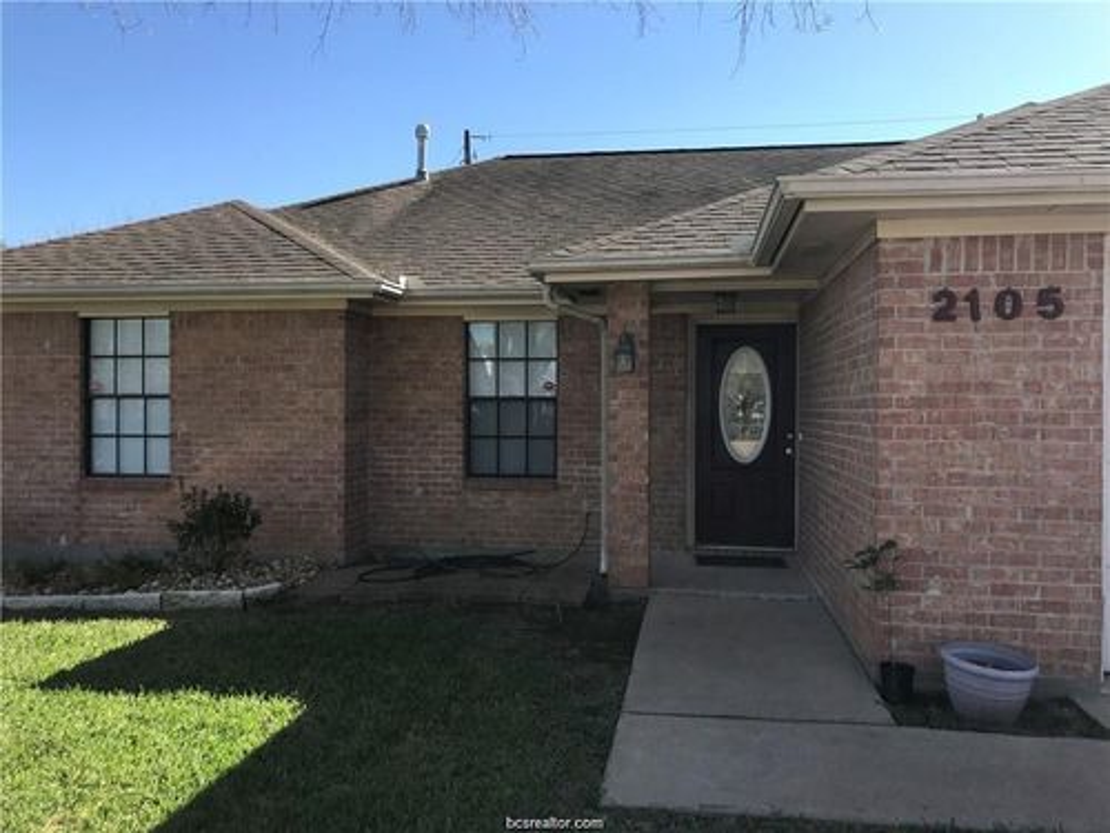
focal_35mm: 28
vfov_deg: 49.7
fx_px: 898
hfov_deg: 63.4
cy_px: 416
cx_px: 555
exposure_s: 1/1076
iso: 20
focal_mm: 3.99
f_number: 1.8
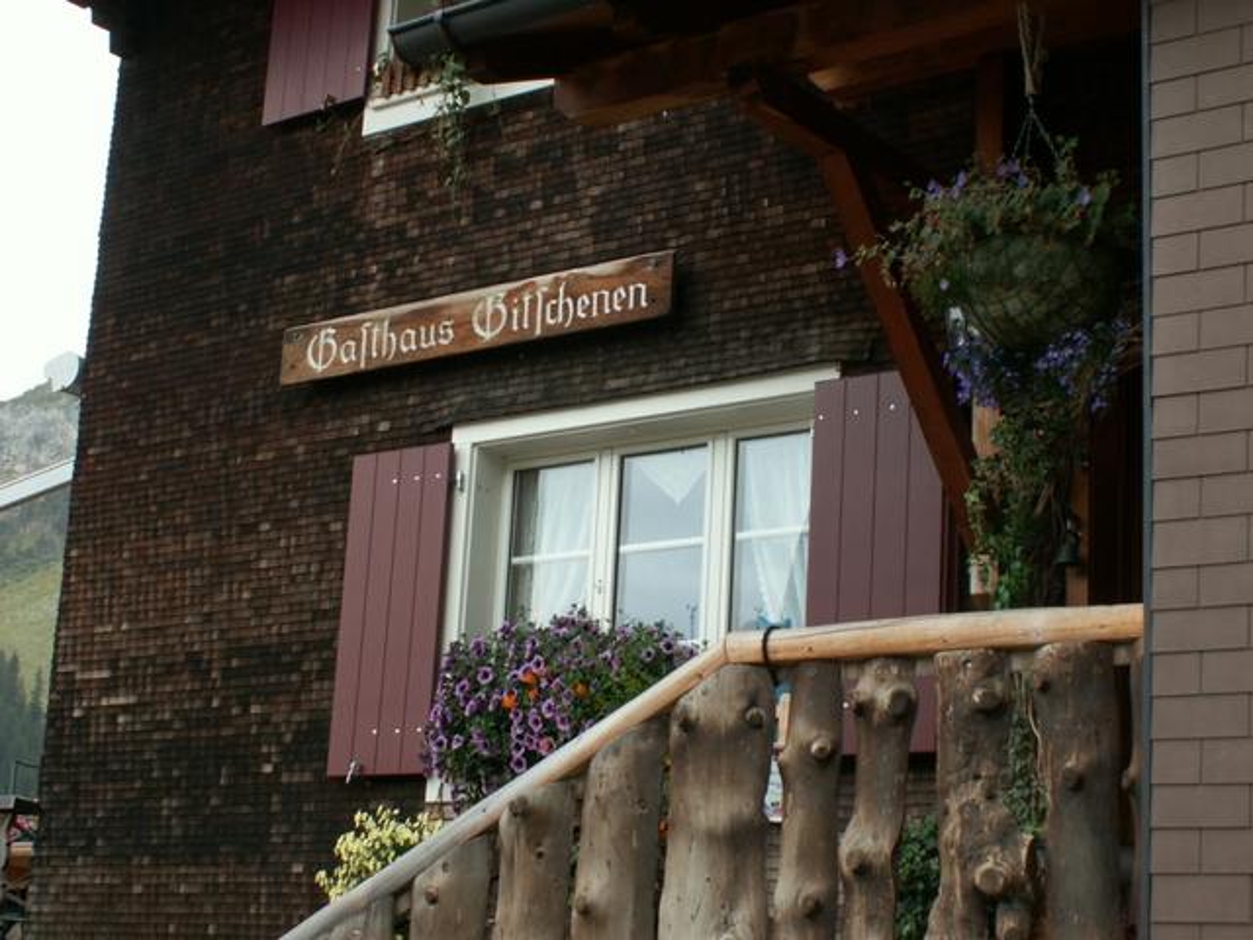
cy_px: 470
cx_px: 626
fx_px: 2172
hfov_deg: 32.2
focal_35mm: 60
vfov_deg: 24.4
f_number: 4.5
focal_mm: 10.05
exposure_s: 1/80
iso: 50
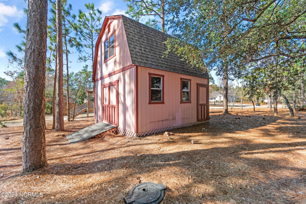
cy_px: 102
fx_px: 127
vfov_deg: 77.3
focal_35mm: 15
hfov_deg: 100.4
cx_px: 153
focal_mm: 10
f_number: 4.5
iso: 100
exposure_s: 1/80
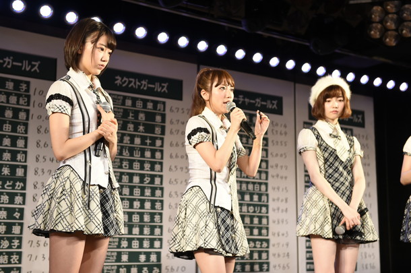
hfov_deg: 34.5
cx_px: 206
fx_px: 661
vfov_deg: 23.3
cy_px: 136
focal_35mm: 58
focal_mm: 58
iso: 2500
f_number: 3.5
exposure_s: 1/1250
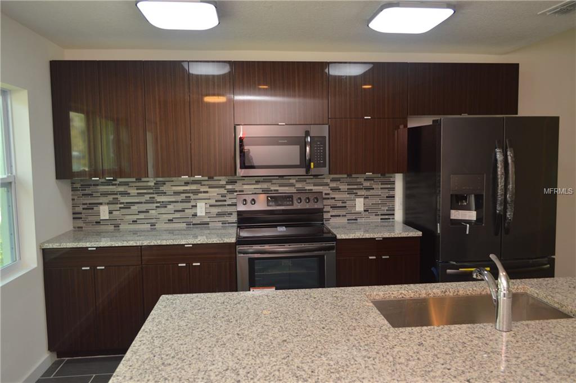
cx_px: 288
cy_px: 192
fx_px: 431
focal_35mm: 27
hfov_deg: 67.4
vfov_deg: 47.8
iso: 400
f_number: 4.5
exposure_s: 1/80
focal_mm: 18
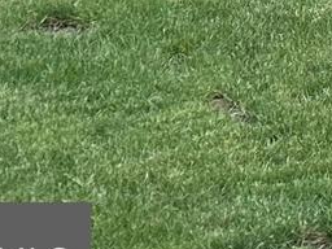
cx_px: 1095
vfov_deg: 6.5
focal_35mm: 192
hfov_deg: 8.2
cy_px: -687
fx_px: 1841
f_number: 1.78
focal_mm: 6.86
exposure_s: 1/1587
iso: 80
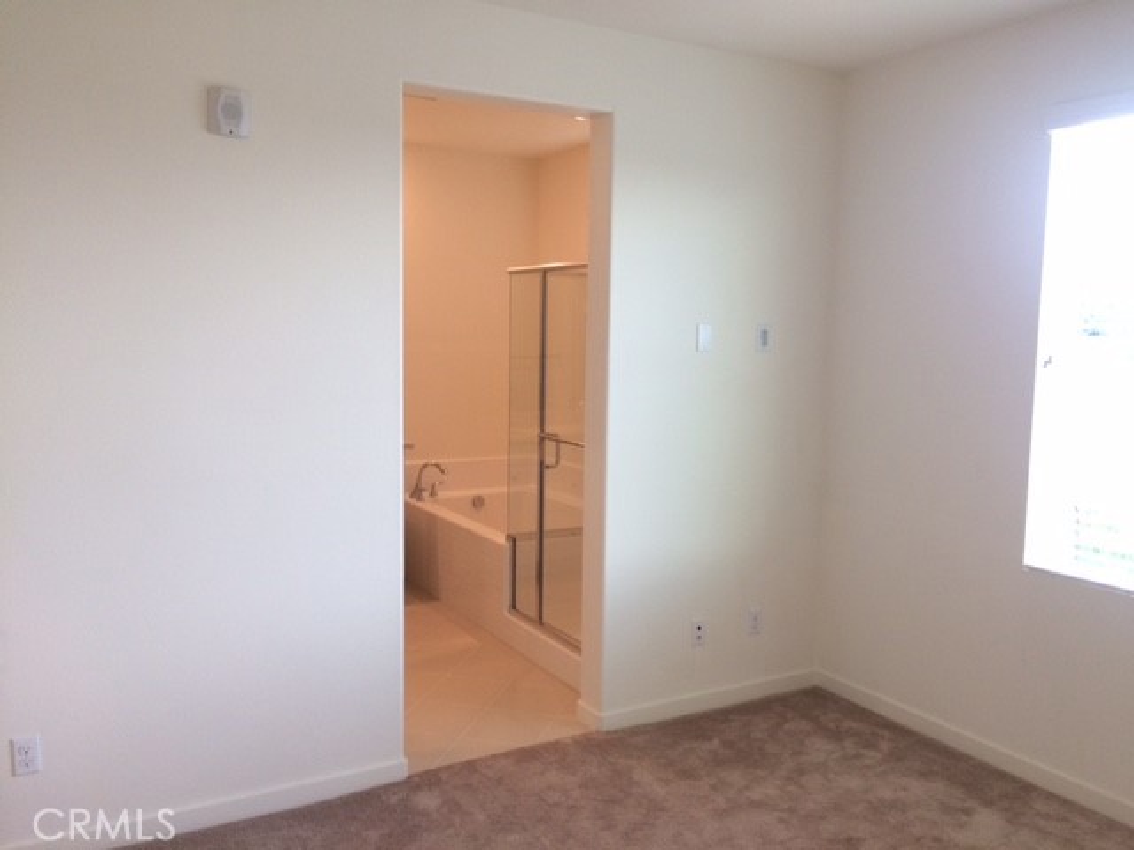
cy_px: 425
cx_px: 567
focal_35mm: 29
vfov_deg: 48.2
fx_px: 950
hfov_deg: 61.7
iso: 40
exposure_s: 1/60
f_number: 2.2
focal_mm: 4.15
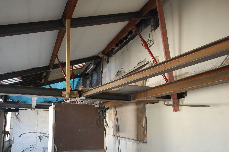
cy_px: 103
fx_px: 133
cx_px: 78
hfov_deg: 78.9
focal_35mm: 21
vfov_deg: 57.9
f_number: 4
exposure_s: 1/50
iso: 400
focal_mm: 10
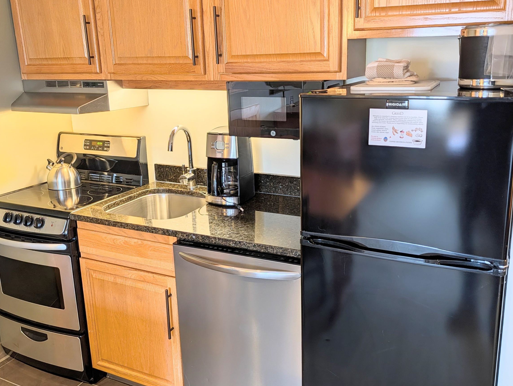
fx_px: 475
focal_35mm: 32
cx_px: 264
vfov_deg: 44.1
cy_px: 165
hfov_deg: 56.7
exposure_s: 1/120
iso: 21
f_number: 1.68
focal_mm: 6.9
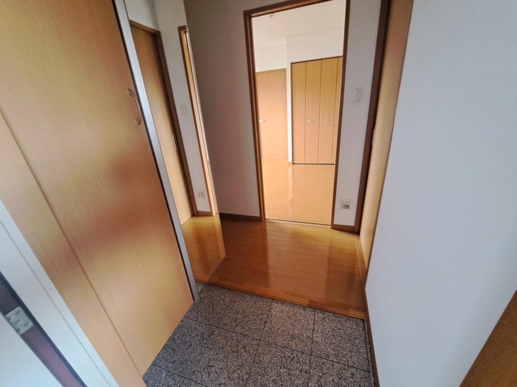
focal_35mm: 13
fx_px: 194
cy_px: 194
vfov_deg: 89.9
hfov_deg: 106.2
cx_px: 258
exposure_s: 1/25
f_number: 2.2
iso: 400
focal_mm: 1.74
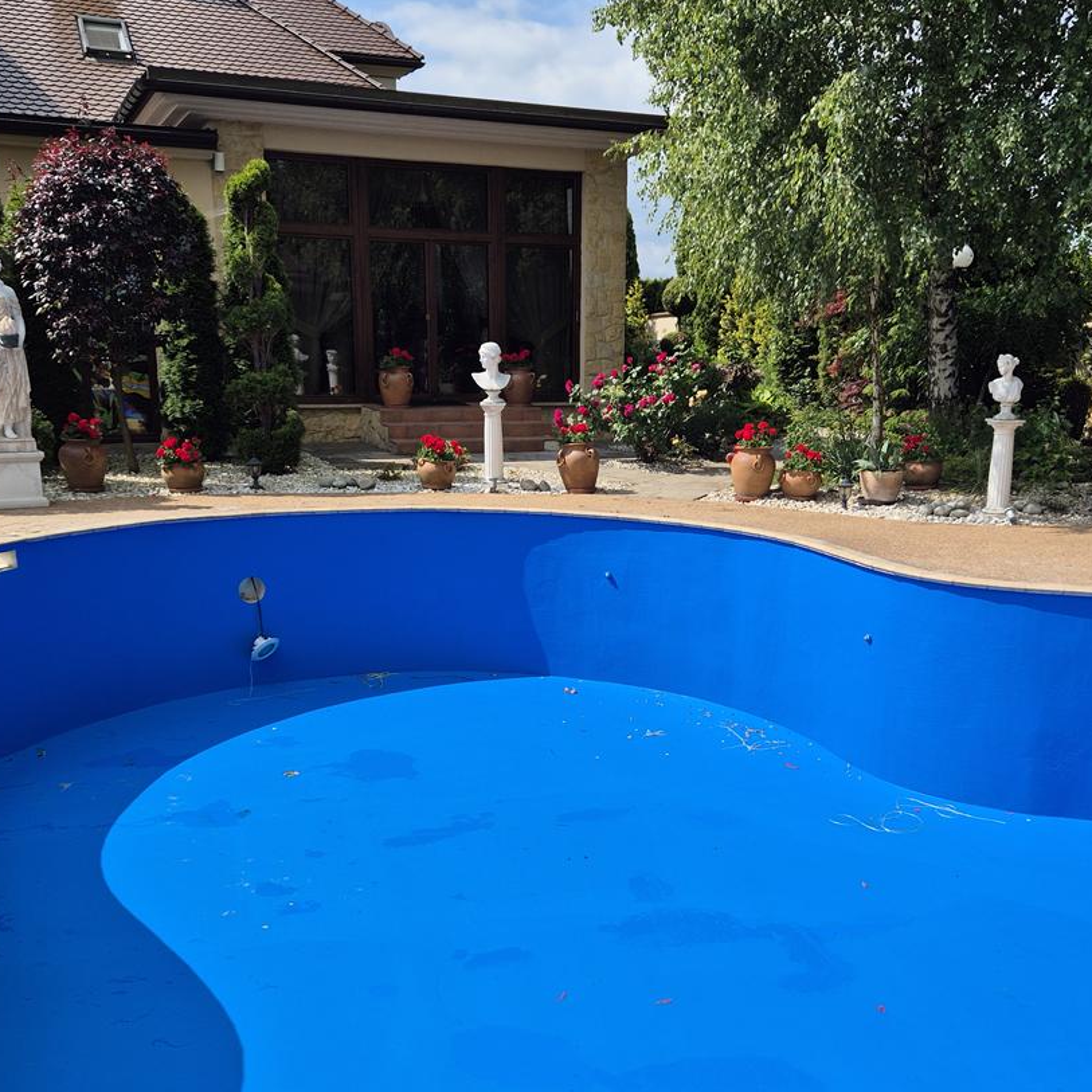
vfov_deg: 45.8
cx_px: 584
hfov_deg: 46.0
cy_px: 658
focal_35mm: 36
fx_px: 1285
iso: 25
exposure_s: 1/2080
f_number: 1.8
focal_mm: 5.4
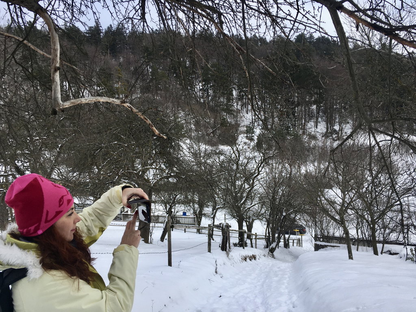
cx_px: 208
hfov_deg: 61.7
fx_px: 349
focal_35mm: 29
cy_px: 156
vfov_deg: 48.2
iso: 25
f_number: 2.2
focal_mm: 4.15
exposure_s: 1/894
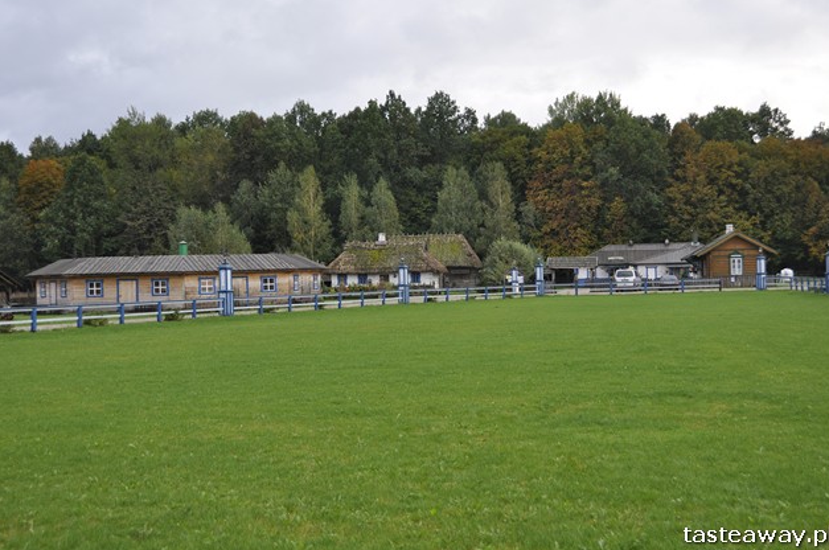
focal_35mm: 49
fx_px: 1127
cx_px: 420
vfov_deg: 27.4
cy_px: 272
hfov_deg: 40.4
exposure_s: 1/125
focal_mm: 32
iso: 400
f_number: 5.6
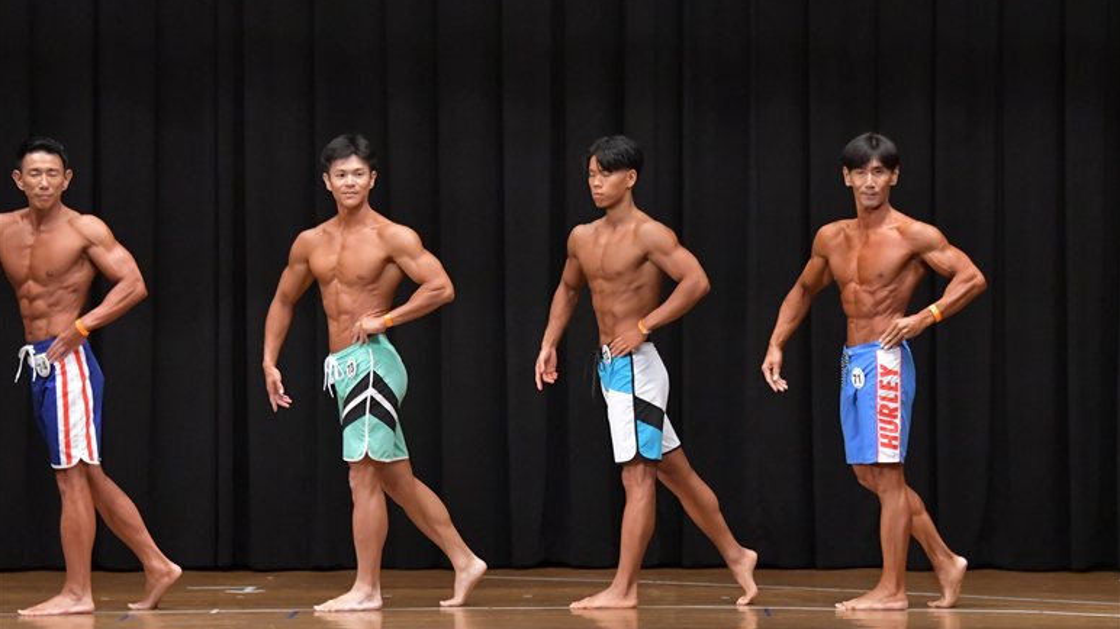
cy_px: 343
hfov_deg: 11.8
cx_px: 561
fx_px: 5434
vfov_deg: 6.6
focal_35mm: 183
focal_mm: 116
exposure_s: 1/400
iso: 6400
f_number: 5.6
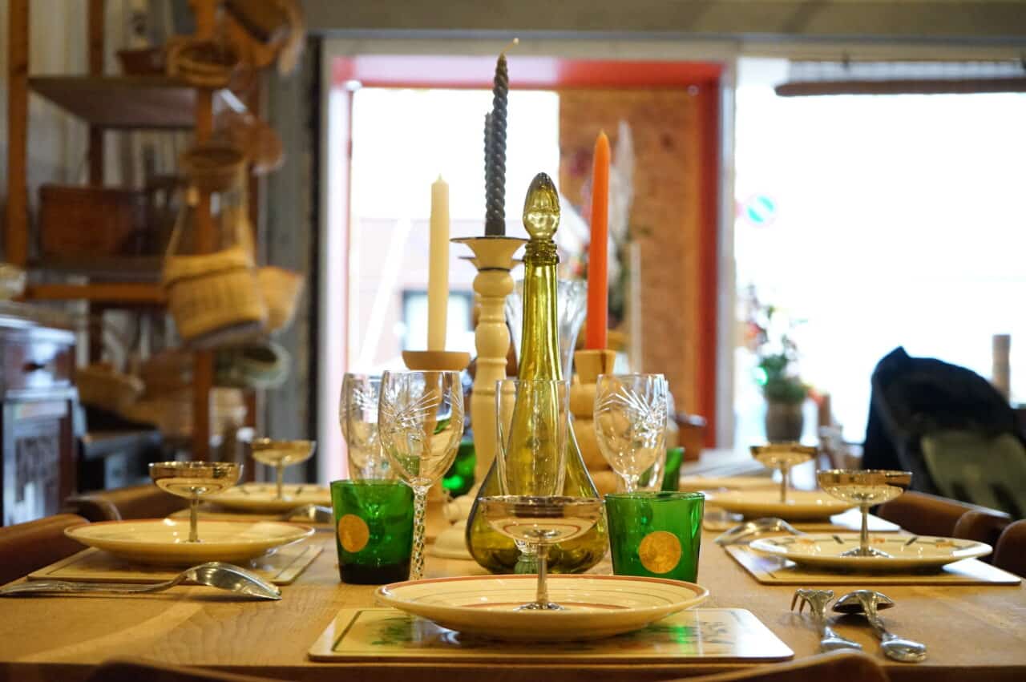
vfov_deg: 24.1
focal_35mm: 56
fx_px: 1595
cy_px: 341
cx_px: 513
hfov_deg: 35.7
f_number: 5
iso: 10000
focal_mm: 56
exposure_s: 1/160
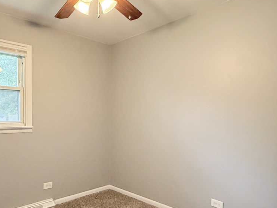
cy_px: 124
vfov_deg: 51.0
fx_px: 216
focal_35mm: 27
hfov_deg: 64.9
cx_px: 114
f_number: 2.2
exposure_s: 1/120
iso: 500
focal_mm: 2.22
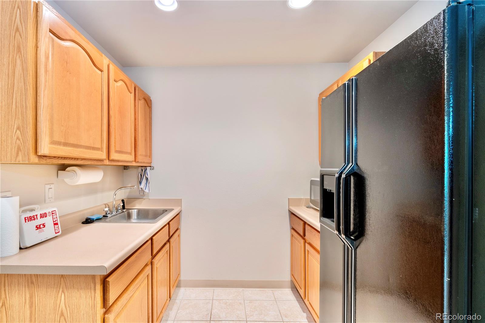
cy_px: 162
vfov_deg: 73.7
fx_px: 215
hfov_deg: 96.7
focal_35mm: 16
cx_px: 242
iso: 200
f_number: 9
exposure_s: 1/6
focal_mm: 16
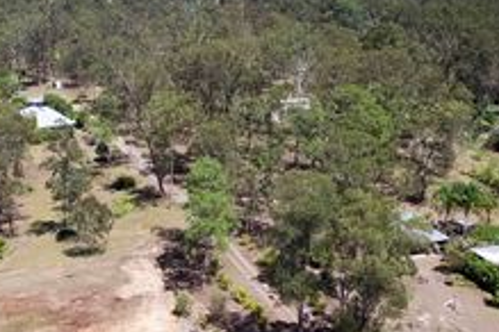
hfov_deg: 42.2
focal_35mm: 43
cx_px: 64
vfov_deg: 31.2
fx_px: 596
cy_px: 185
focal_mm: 3.61
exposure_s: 1/240
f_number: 2.8
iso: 100
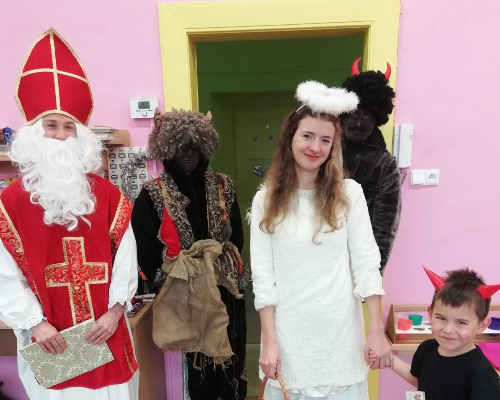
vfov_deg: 41.9
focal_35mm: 34
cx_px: 249
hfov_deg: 52.8
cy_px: 304
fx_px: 503
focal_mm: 3.46
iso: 80
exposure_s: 1/33.3
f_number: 2.2
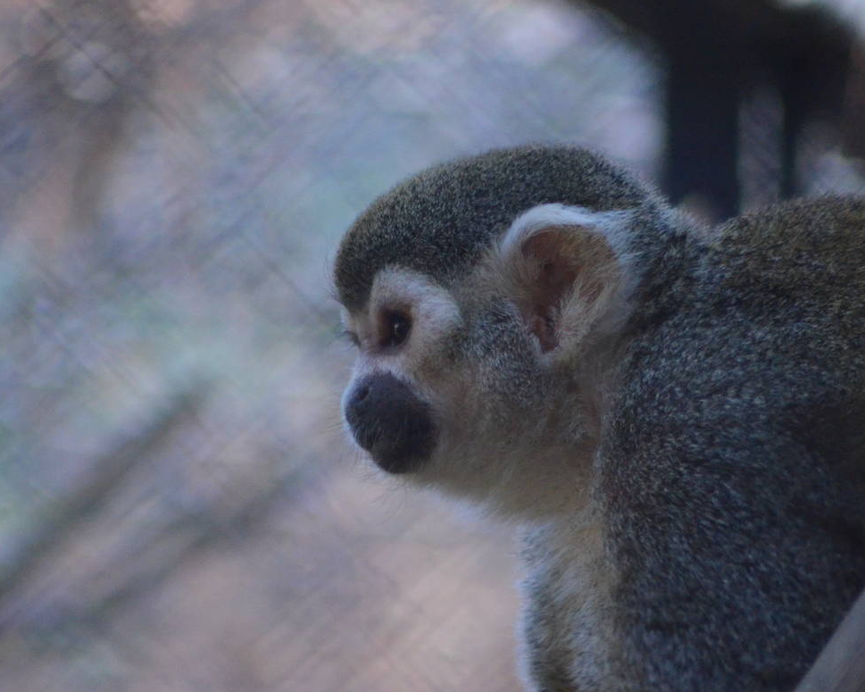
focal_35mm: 696
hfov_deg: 2.8
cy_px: 388
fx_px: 17816
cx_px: 469
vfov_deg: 2.2
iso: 3200
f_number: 5.6
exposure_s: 1/250
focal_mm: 300
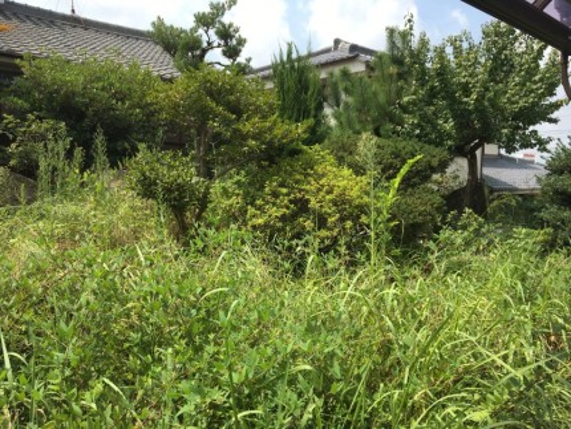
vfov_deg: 48.3
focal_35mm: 29
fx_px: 479
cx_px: 286
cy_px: 214
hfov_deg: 61.6
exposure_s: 1/974
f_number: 2.2
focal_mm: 4.15
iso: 25
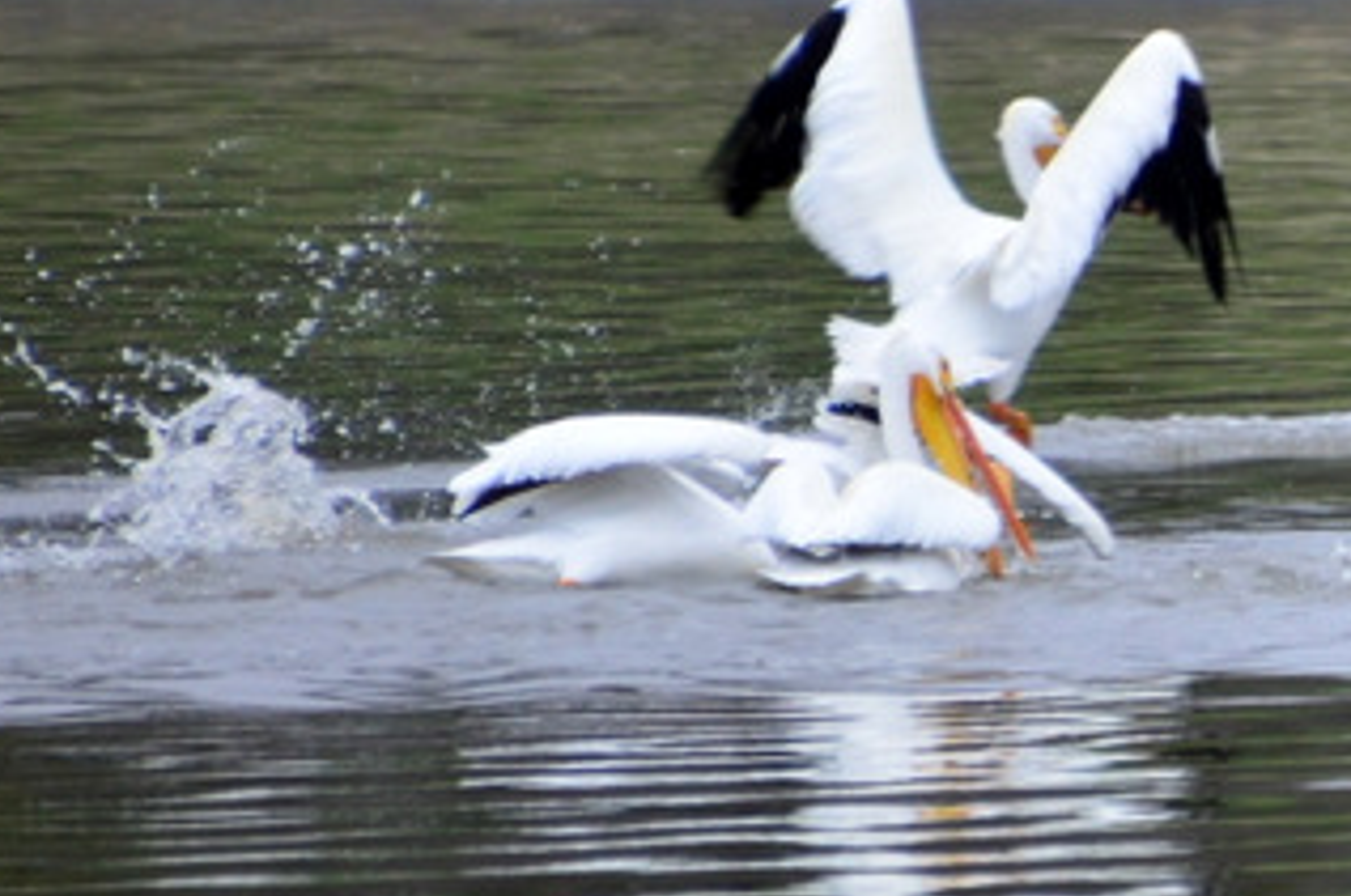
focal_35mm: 1935
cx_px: 1840
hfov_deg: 1.1
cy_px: 333
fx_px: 72505
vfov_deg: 0.7
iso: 500
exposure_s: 1/320
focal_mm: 400
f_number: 6.3
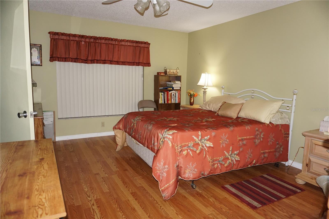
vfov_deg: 53.1
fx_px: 219
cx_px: 164
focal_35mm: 24
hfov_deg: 73.8
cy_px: 110
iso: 800
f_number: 3.5
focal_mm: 16
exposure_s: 1/100
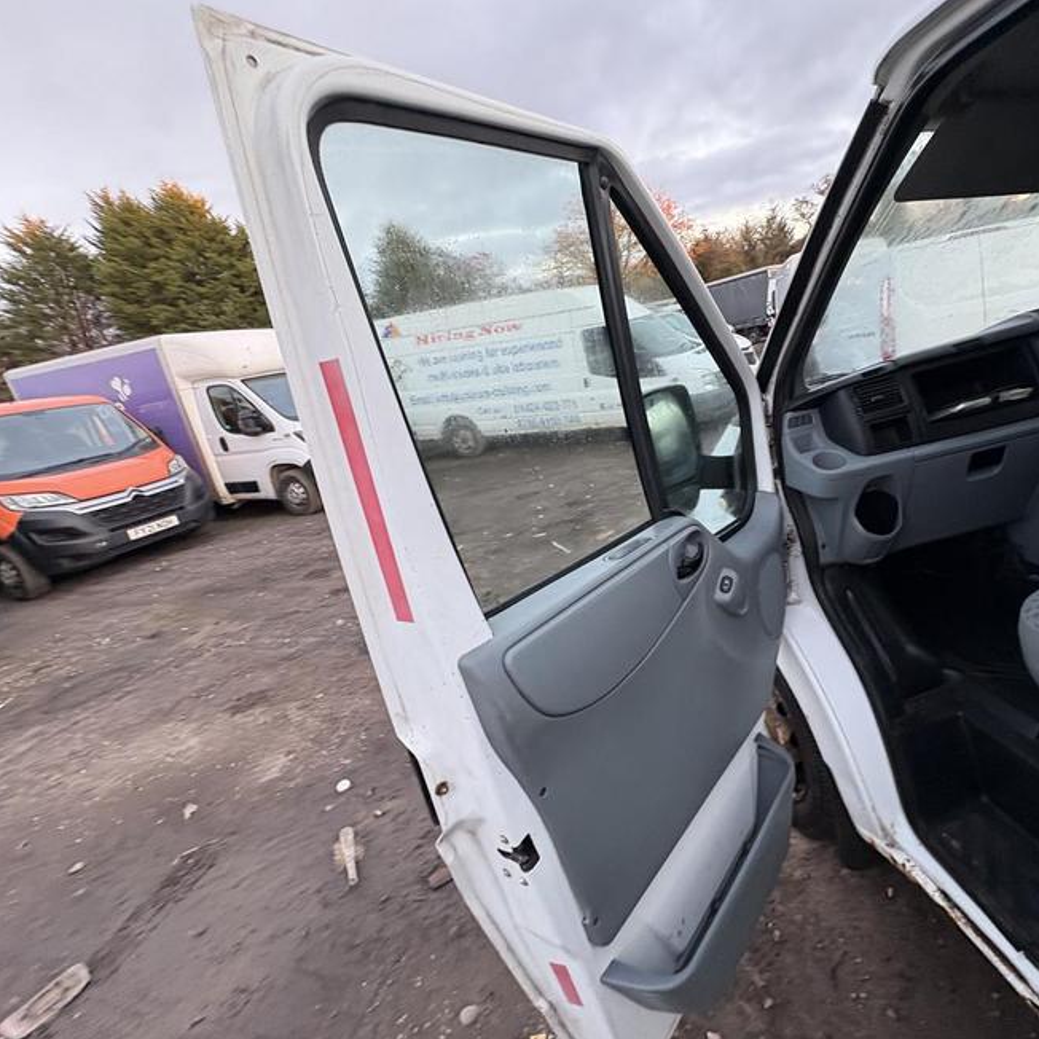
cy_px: 507
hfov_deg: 82.7
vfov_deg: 84.0
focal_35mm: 17
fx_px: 577
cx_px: 634
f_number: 2.2
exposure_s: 1/67
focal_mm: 2.22
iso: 250
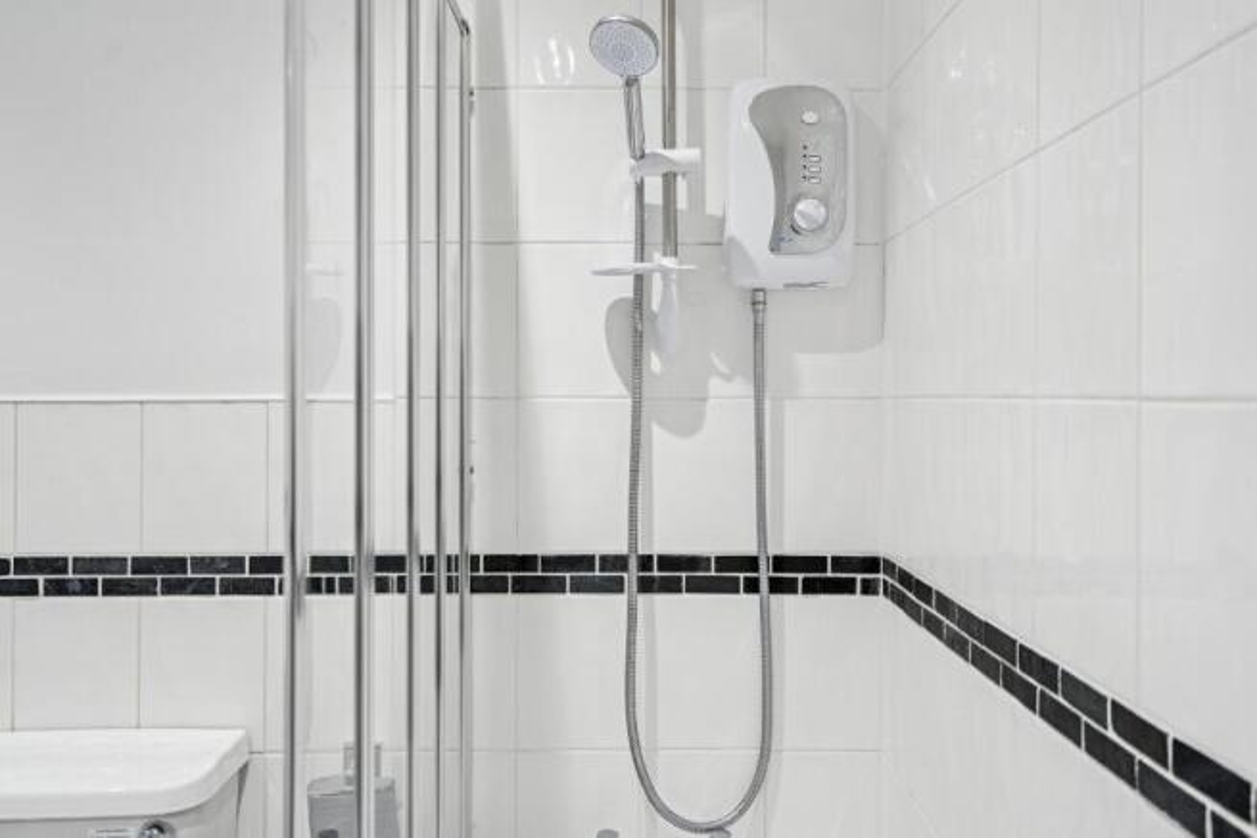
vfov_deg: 48.0
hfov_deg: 67.4
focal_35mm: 27
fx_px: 943
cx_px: 628
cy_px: 419
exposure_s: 1/100
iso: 800
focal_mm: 27
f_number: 4
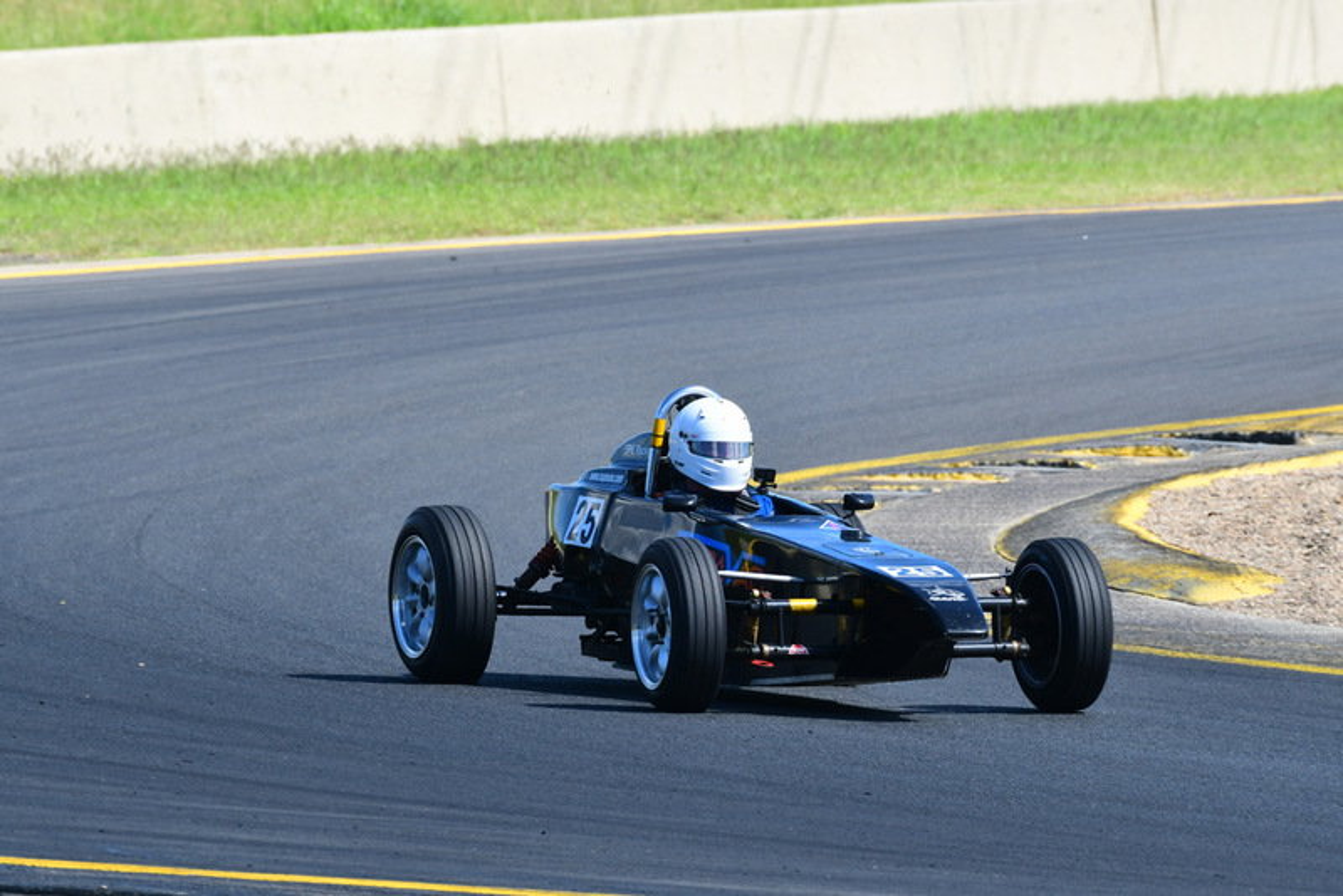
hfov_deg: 3.4
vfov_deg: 2.3
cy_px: 448
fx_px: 22390
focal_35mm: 600
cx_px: 672
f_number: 9
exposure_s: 1/640
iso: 500
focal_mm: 400
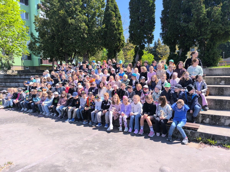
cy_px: 86
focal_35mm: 23
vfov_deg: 58.9
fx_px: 153
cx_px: 115
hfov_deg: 73.9
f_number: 1.65
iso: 50
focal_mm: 6.14
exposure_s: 1/489
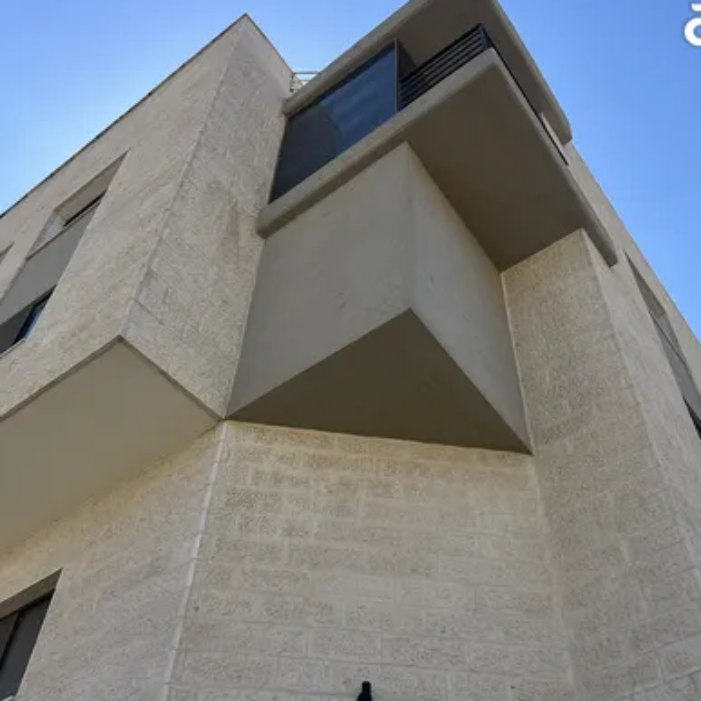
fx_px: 871
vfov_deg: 43.8
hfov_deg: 43.7
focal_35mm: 38
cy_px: 379
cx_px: 413
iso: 50
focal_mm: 5.7
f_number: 1.5
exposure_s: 1/3831
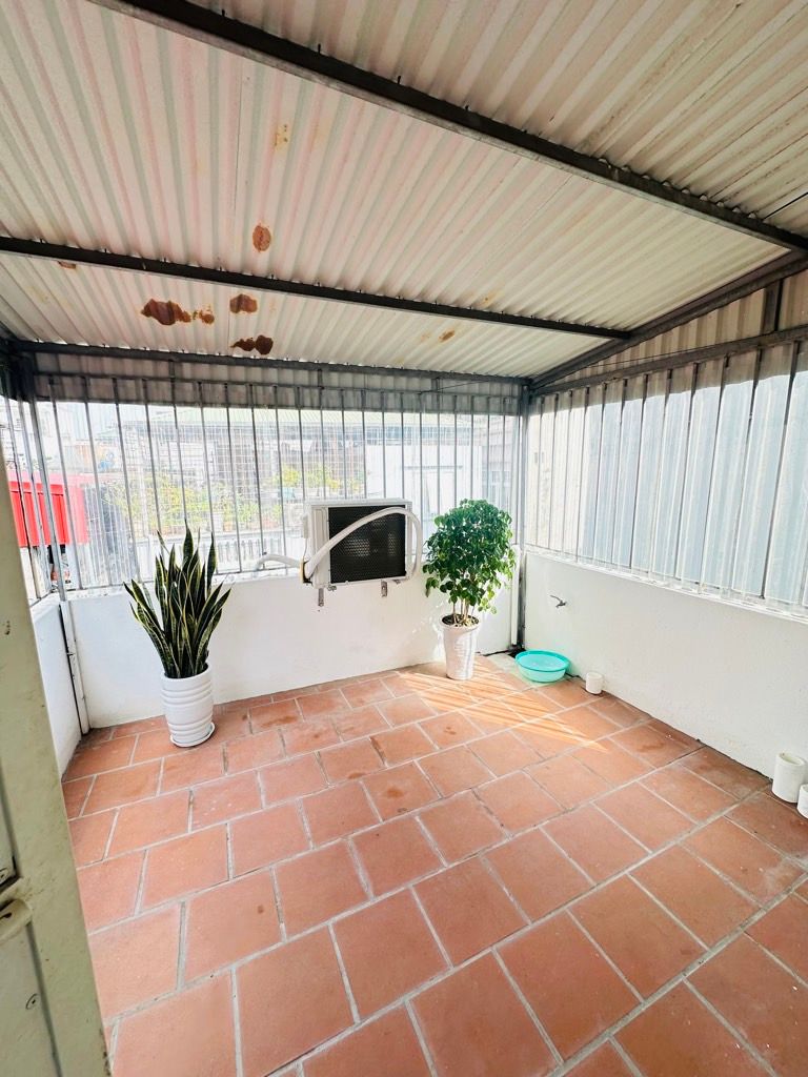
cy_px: 538
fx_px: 436
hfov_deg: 85.7
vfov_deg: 102.1
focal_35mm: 14
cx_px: 404
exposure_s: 1/166
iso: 40
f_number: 2.2
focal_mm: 2.22
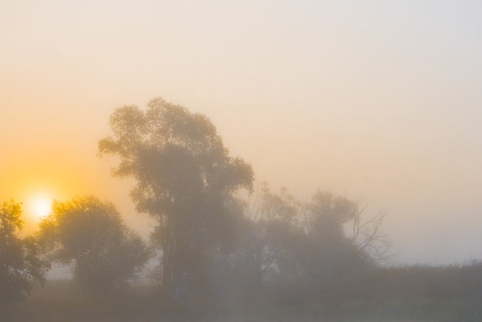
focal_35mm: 63
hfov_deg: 31.3
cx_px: 367
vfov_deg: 20.9
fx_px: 843
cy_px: 312
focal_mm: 21.4
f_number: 8
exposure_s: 1/250
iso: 200
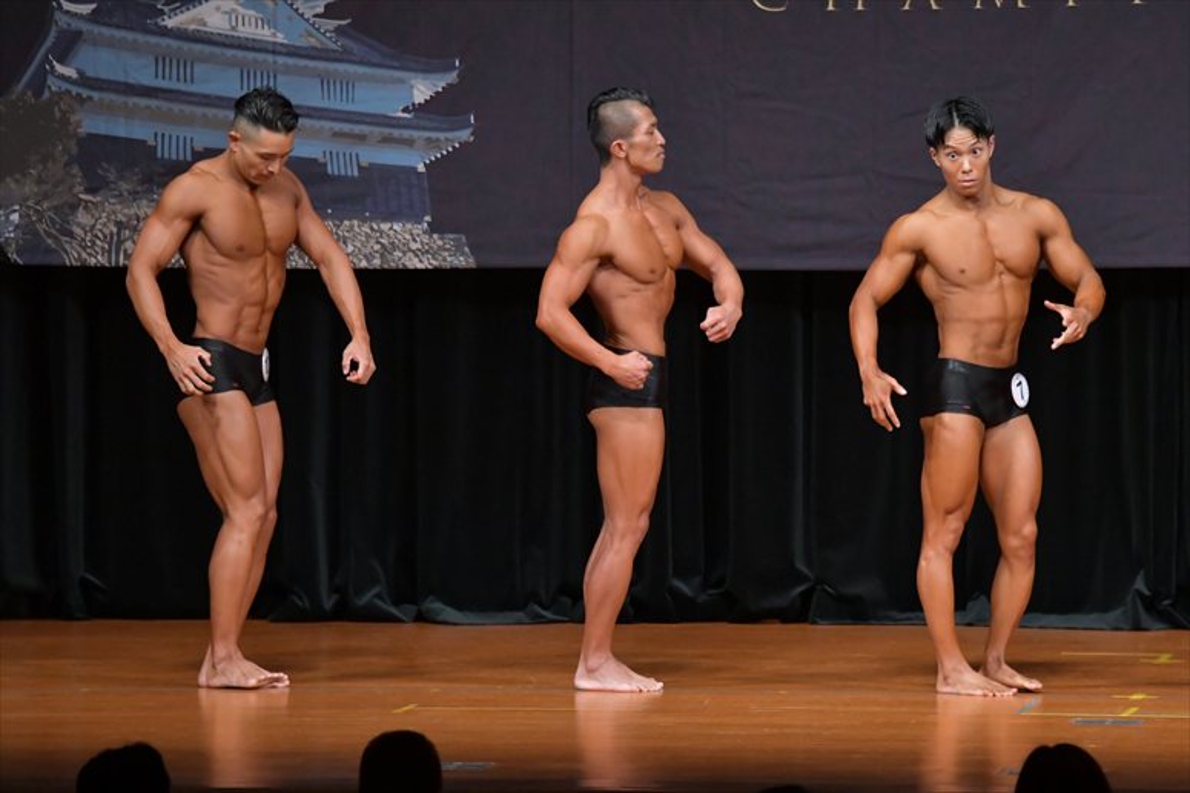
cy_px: 396
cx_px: 595
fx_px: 8425
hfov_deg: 8.1
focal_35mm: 255
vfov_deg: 5.4
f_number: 5.6
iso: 5000
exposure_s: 1/400
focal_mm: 170
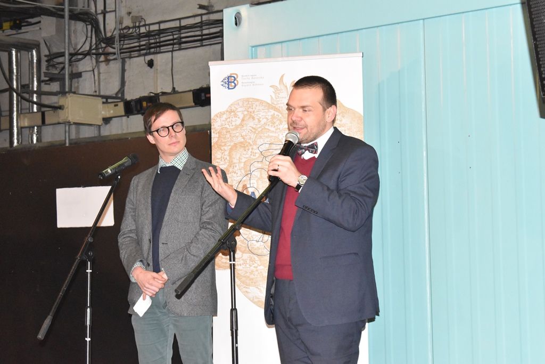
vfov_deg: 16.6
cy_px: 182
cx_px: 272
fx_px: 1249
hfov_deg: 24.6
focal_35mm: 82
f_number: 8
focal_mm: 55
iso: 6400
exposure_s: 1/100
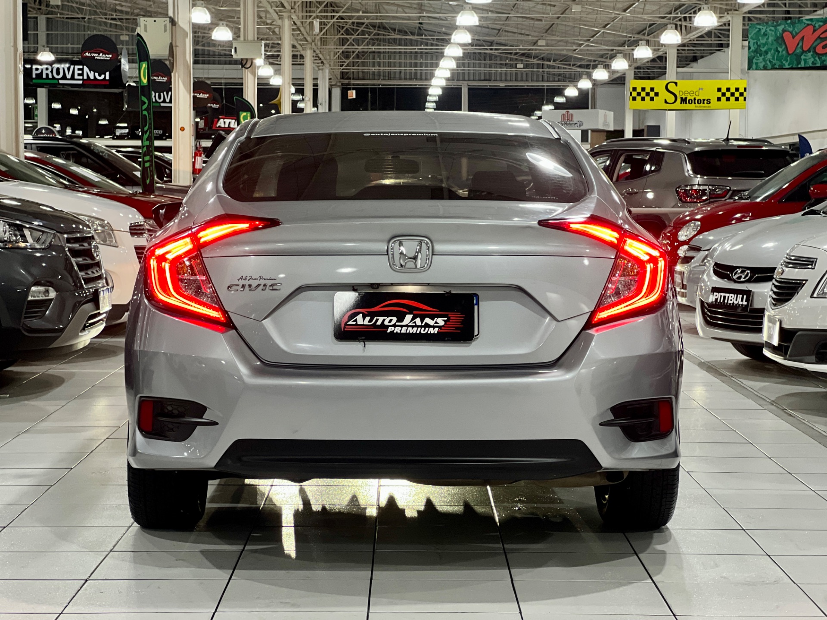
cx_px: 414
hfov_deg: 25.3
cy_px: 310
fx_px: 1840
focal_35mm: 77
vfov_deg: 19.1
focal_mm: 9
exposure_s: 1/40
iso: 320
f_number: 2.8
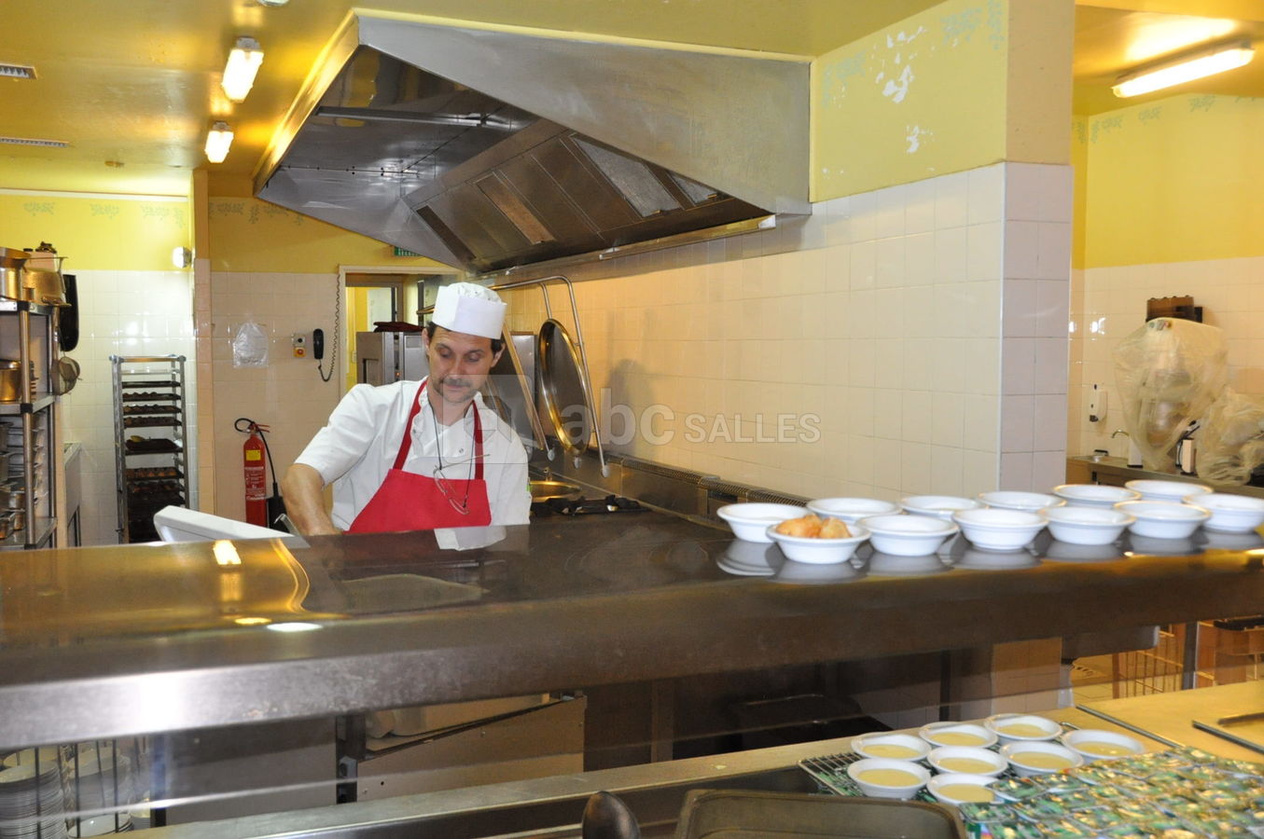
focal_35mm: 36
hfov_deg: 53.2
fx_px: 1262
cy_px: 420
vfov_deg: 36.8
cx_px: 632
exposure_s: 1/60
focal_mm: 24
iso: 2500
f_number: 5.6
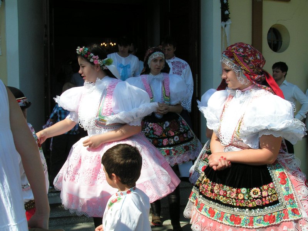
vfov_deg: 32.2
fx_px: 400
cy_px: 116
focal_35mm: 45
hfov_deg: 42.1
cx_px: 154
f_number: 5.6
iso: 50
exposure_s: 1/400
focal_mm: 6.9
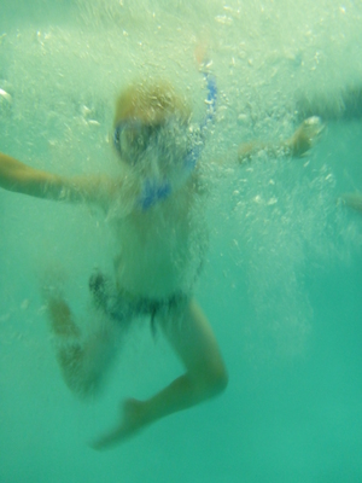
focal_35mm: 28
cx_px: 181
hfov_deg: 49.7
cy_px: 242
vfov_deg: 63.4
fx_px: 390
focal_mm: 4.9
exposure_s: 1/20
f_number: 3.3
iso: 400
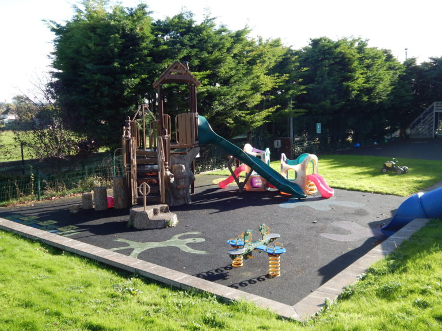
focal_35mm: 35
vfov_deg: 40.7
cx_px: 221
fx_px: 447
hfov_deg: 52.6
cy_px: 166
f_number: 3.3
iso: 125
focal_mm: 6.1
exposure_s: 1/250
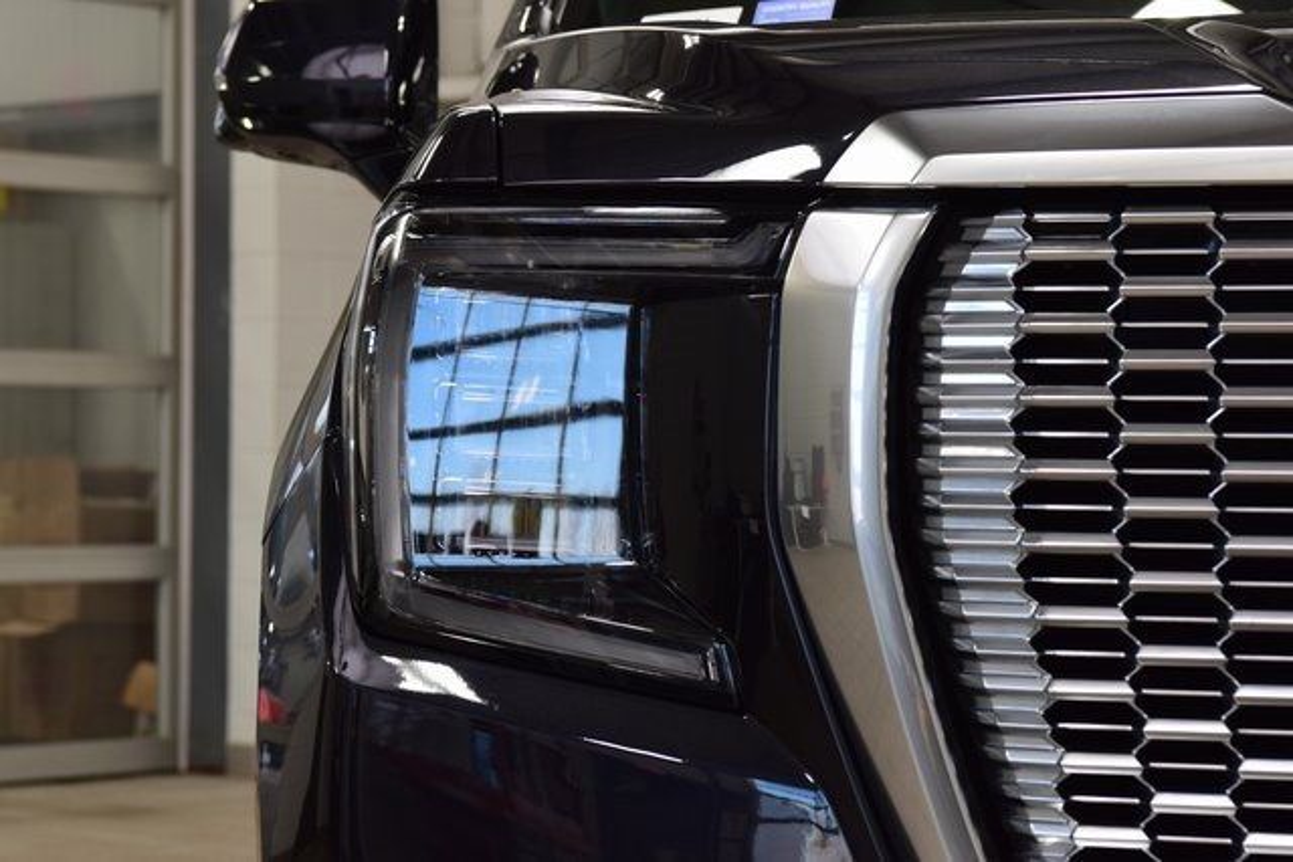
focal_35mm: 105
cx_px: 646
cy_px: 431
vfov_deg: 13.0
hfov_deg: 19.5
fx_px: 3772
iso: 640
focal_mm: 70
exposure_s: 1/30
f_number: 7.1
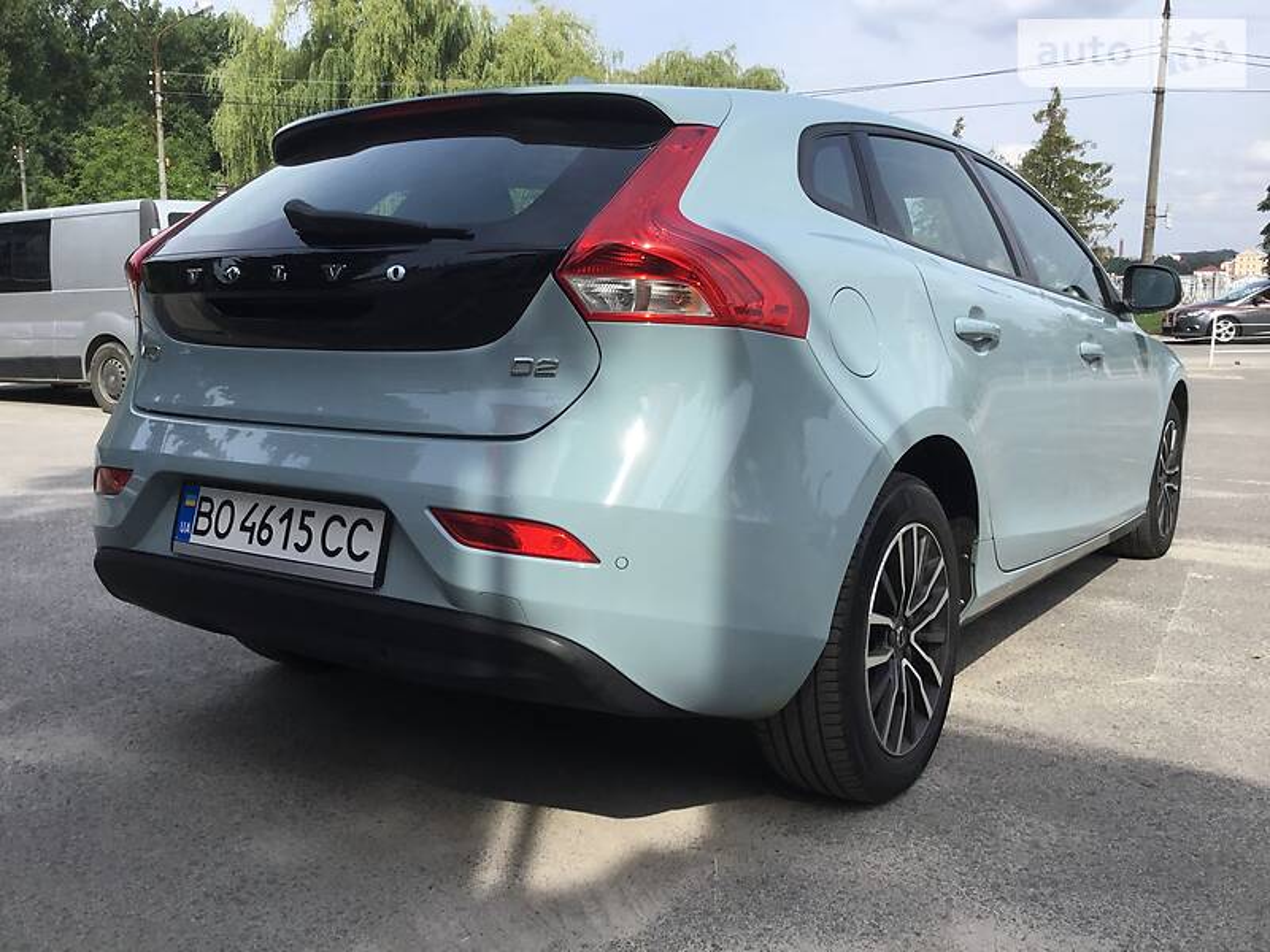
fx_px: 1137
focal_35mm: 31
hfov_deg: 58.4
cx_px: 635
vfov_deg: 45.4
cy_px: 476
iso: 25
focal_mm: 3.3
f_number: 2.4
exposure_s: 1/1058
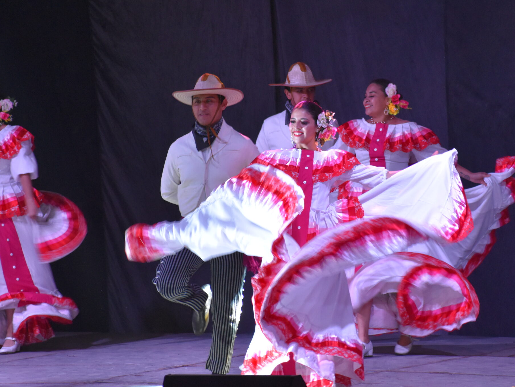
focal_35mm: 427
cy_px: 160
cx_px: 291
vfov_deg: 3.5
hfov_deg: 4.6
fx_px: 6353
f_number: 5.6
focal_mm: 210
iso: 1600
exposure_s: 1/100
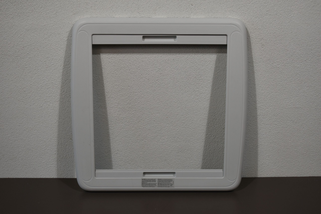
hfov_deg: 41.1
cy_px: 107
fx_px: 428
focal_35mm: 48
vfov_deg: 28.1
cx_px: 160
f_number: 5.6
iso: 250
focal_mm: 32
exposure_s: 1/125
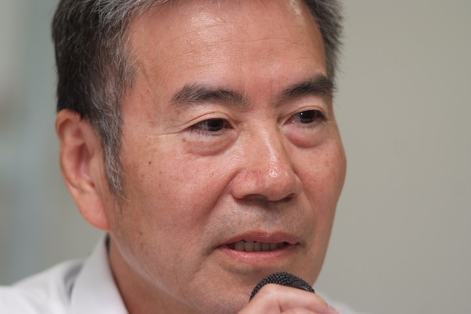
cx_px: 236
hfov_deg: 7.6
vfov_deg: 5.1
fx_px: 3532
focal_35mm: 270
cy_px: 157
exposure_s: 1/125
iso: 400
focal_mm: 180
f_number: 2.8
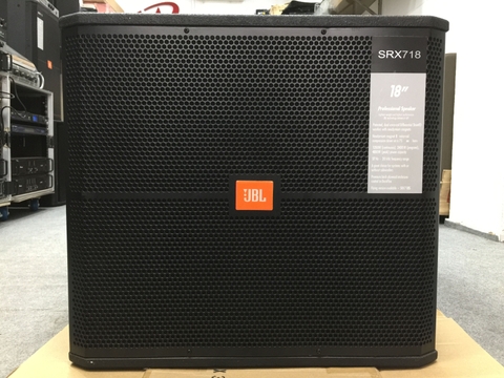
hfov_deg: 61.7
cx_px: 252
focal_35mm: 29
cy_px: 189
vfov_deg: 48.2
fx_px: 422
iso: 160
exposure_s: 1/8
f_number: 2.2
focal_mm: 4.15
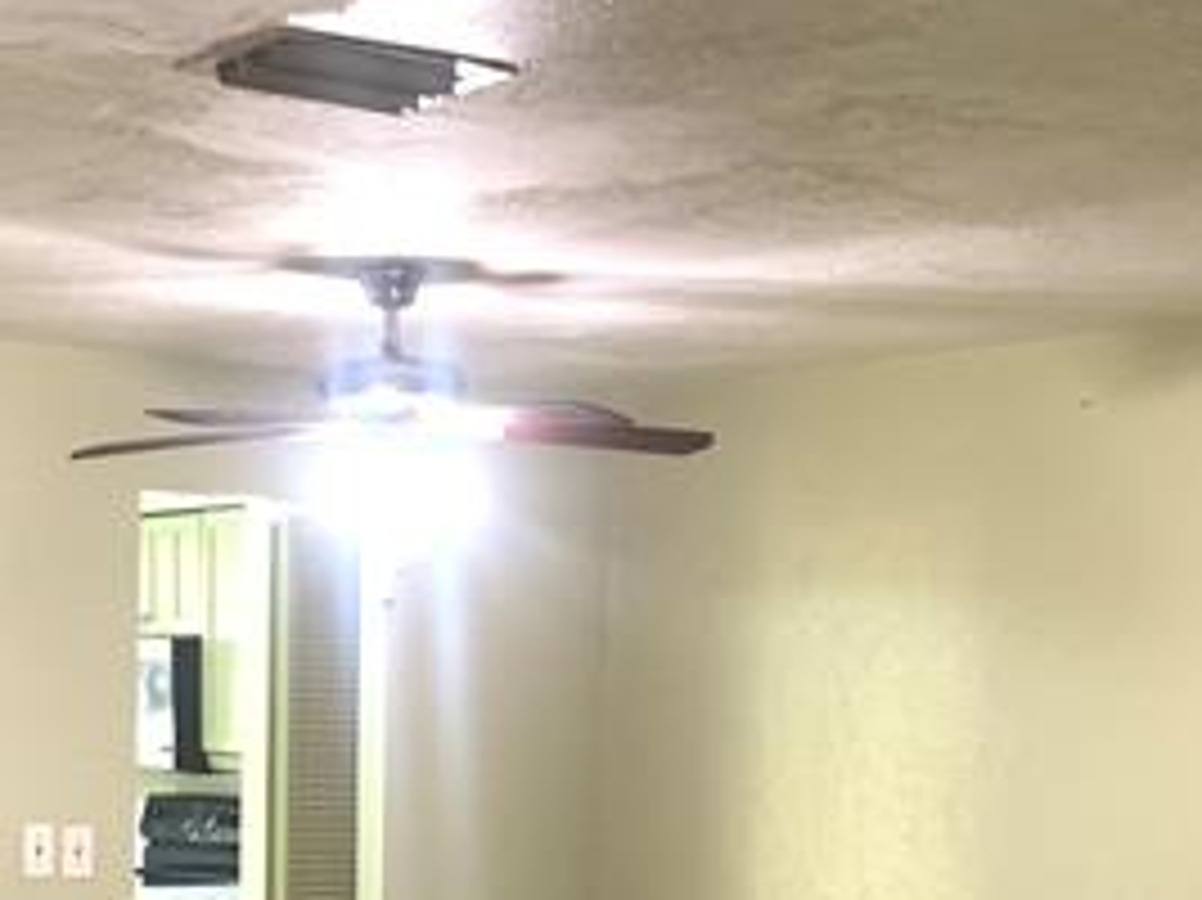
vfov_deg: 18.6
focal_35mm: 78
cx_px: 432
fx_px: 2707
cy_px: 796
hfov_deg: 24.9
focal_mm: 4.25
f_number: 1.8
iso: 250
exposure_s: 1/60
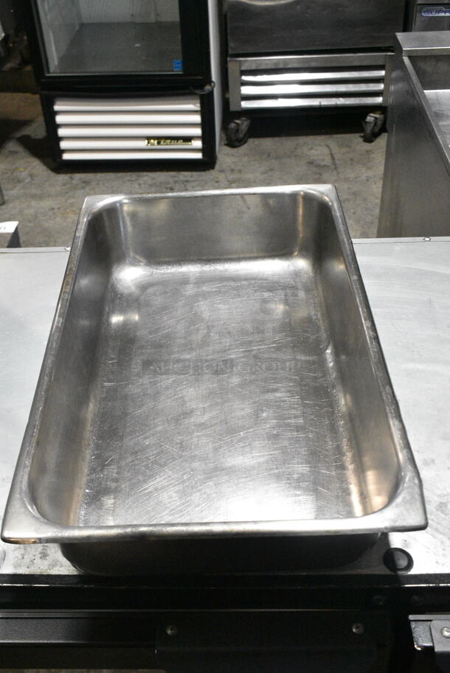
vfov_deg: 49.5
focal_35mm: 39
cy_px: 336
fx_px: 730
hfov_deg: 34.3
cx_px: 225
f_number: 8
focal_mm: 26
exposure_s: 1/400
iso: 6400
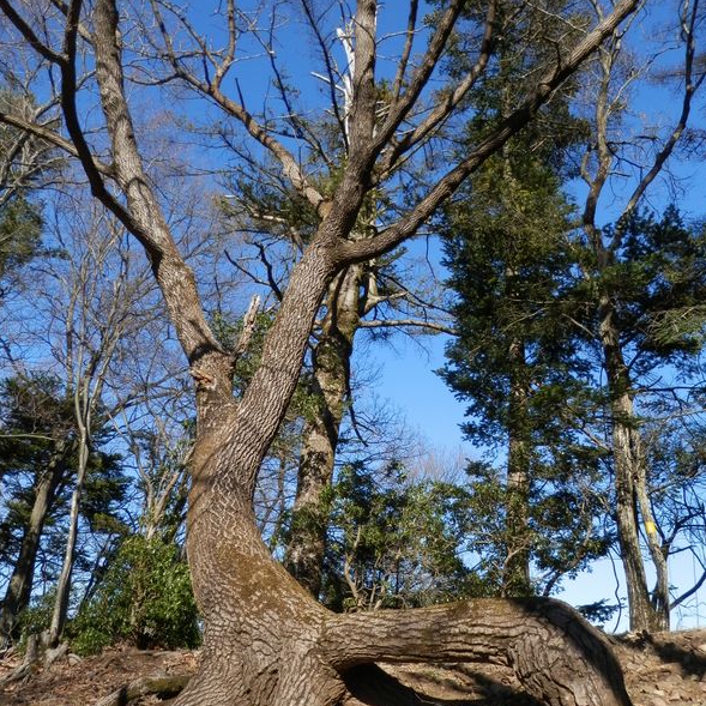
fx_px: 692
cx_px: 352
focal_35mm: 30
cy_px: 358
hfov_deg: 54.0
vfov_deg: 54.0
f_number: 3
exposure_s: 1/800
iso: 80
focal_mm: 4.5
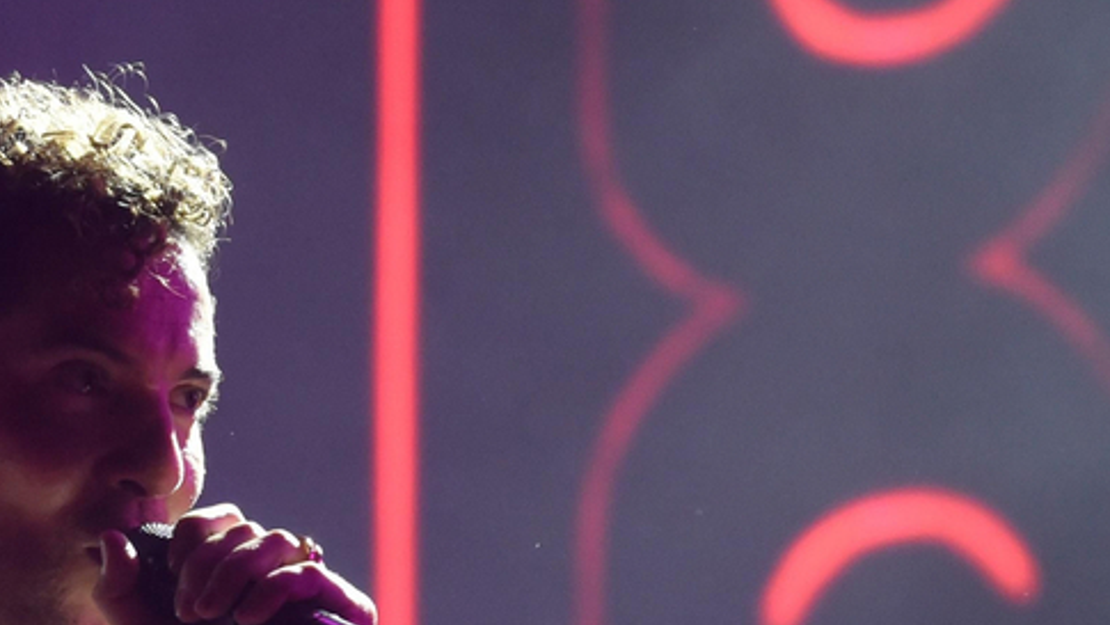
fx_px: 17751
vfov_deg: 2.0
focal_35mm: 603
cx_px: -547
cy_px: 1060
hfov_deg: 3.6
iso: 2000
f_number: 4
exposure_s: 1/400
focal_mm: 175
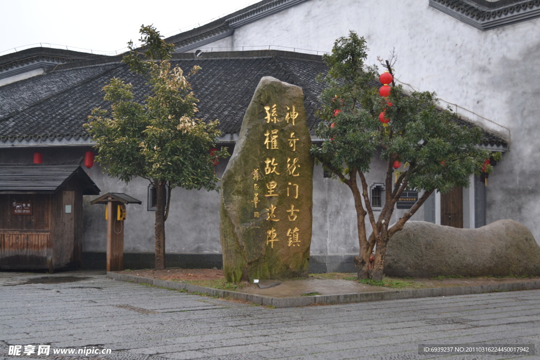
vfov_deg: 26.5
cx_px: 270
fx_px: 765
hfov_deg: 38.9
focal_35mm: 51
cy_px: 180
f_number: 5
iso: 400
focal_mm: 34
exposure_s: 1/30
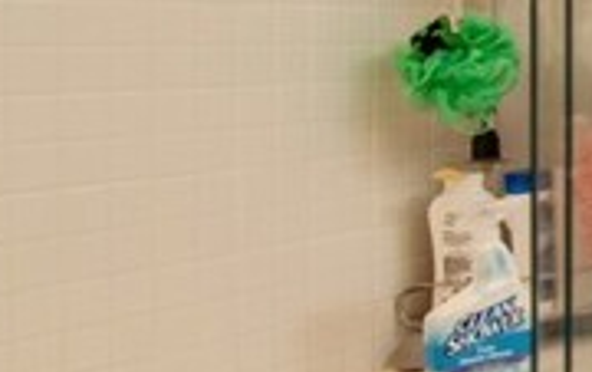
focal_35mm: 81
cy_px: 31
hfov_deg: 15.0
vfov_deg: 16.0
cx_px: 1424
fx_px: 1308
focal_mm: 14
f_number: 2.8
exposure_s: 1/250
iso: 400
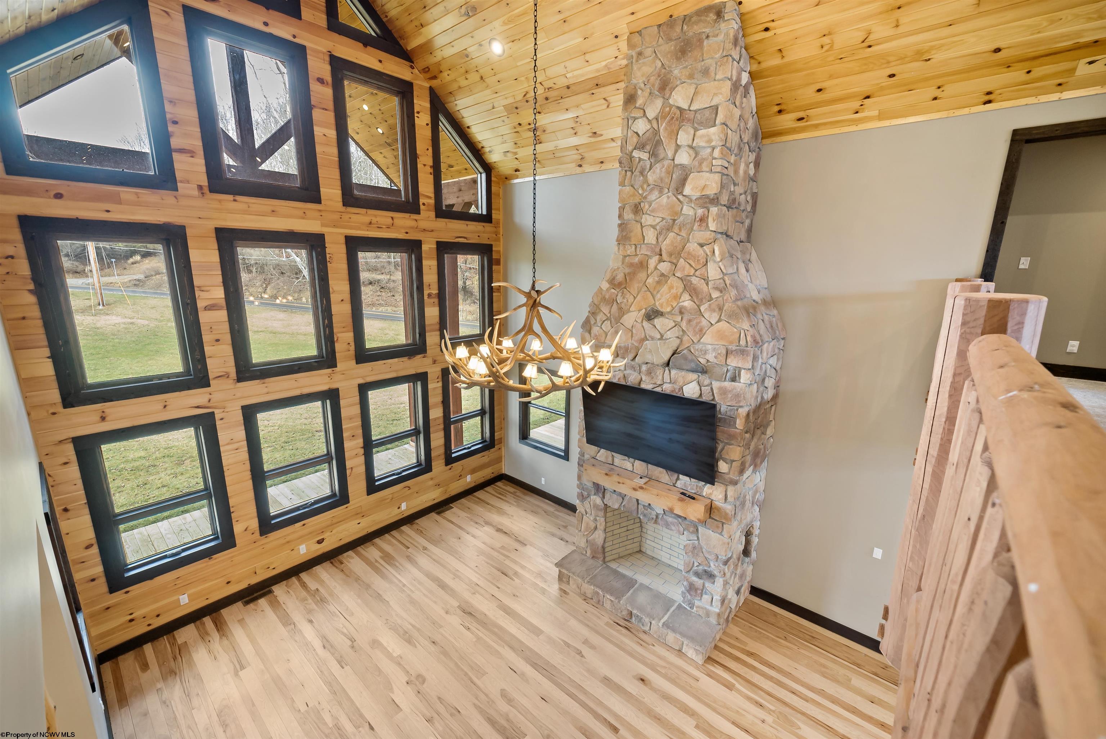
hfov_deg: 104.2
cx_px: 553
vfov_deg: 81.3
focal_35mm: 14
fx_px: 430
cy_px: 370
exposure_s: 1/80
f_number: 5.6
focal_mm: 14
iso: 1000
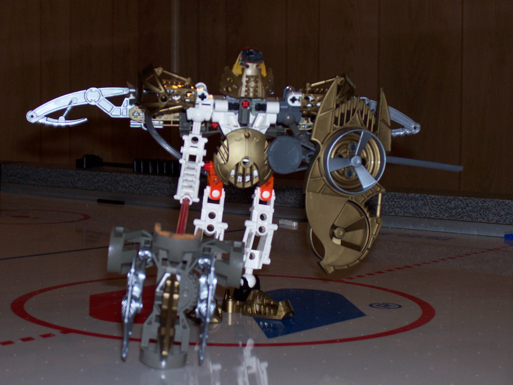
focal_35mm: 82
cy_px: 192
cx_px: 256
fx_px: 1215
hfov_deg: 23.8
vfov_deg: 18.0
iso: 80
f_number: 4
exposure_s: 1/83.9
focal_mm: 13.5
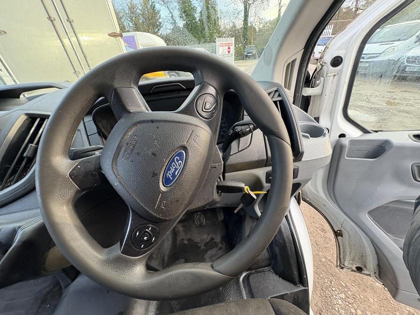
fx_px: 170
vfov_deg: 85.7
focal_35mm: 14
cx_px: 210
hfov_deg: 102.1
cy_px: 158
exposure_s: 1/63
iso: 200
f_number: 2.2
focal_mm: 2.22
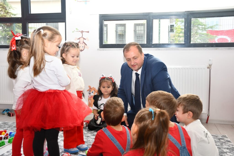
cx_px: 117
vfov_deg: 33.4
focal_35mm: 40
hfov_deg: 48.5
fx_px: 260
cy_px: 78
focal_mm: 27
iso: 200
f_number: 5
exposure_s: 1/100
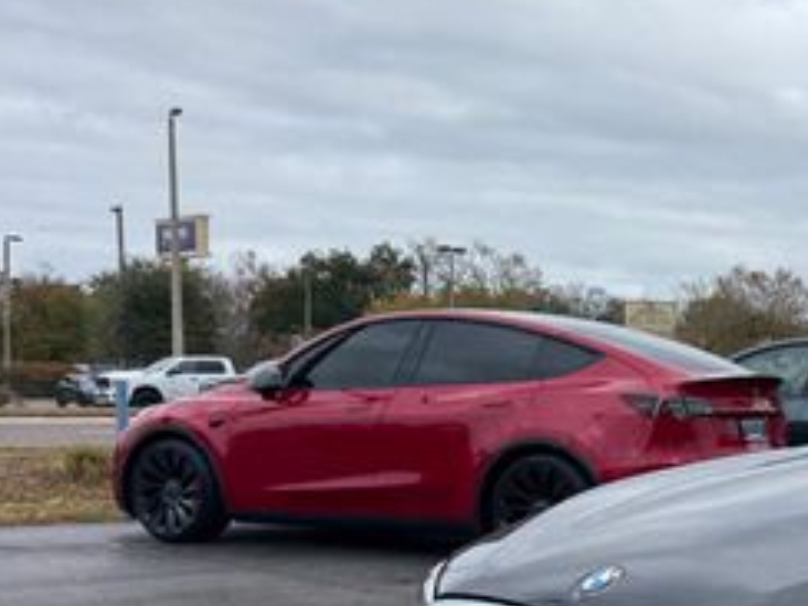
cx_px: 1030
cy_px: 483
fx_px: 1471
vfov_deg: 23.0
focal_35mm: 63
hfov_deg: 26.4
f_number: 1.78
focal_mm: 6.76
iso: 80
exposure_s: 1/4673
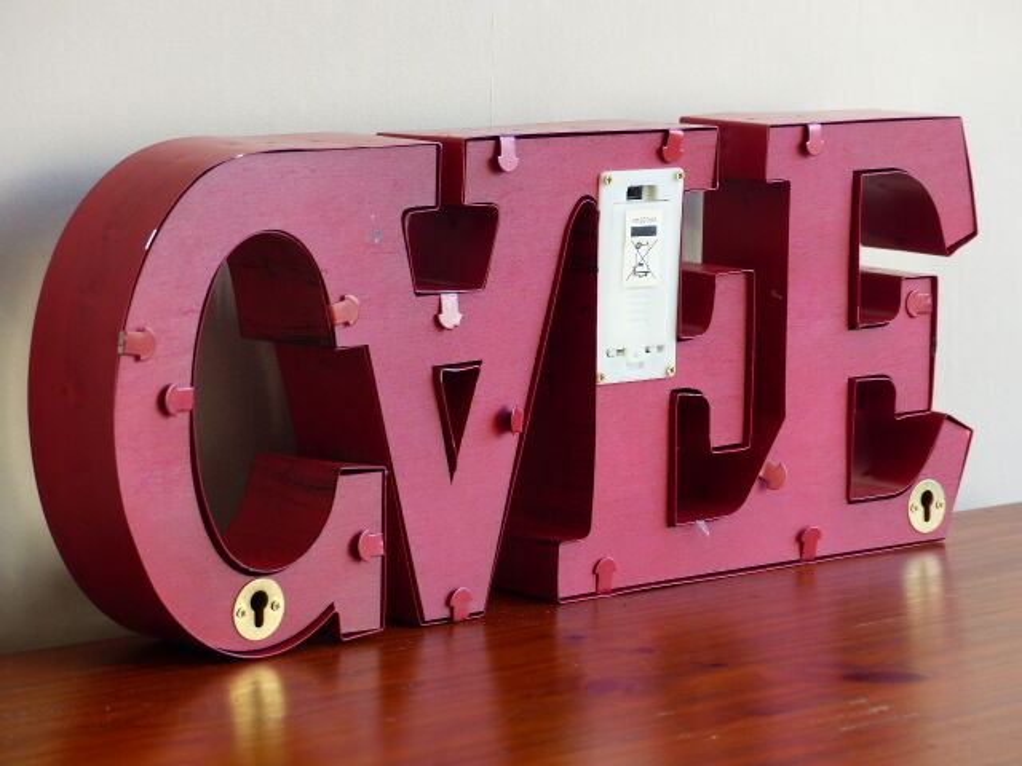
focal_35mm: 116
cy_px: 383
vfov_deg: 12.8
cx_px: 511
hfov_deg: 17.0
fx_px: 3425
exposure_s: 1/60
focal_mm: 20.9
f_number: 2.8
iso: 160
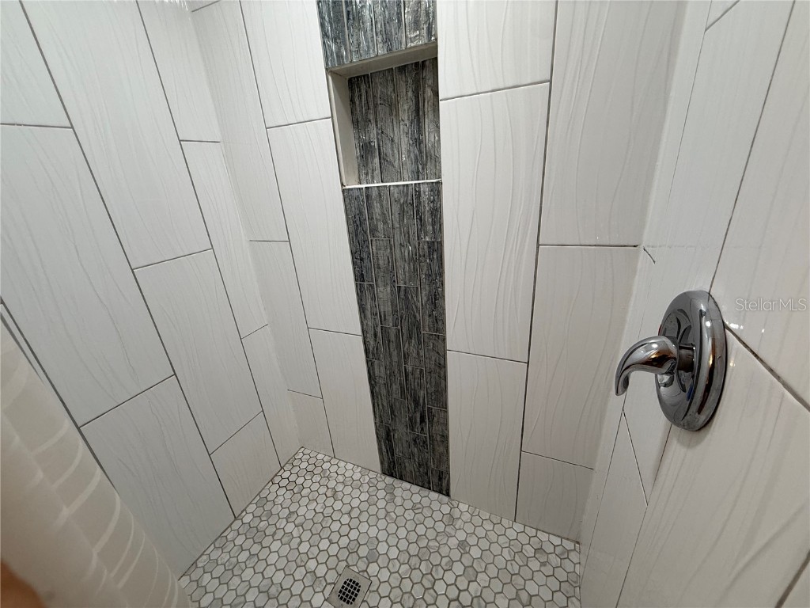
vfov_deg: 85.7
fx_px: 328
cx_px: 405
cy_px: 304
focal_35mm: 14
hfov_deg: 102.1
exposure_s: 1/120
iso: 100
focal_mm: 2.22
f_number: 2.2
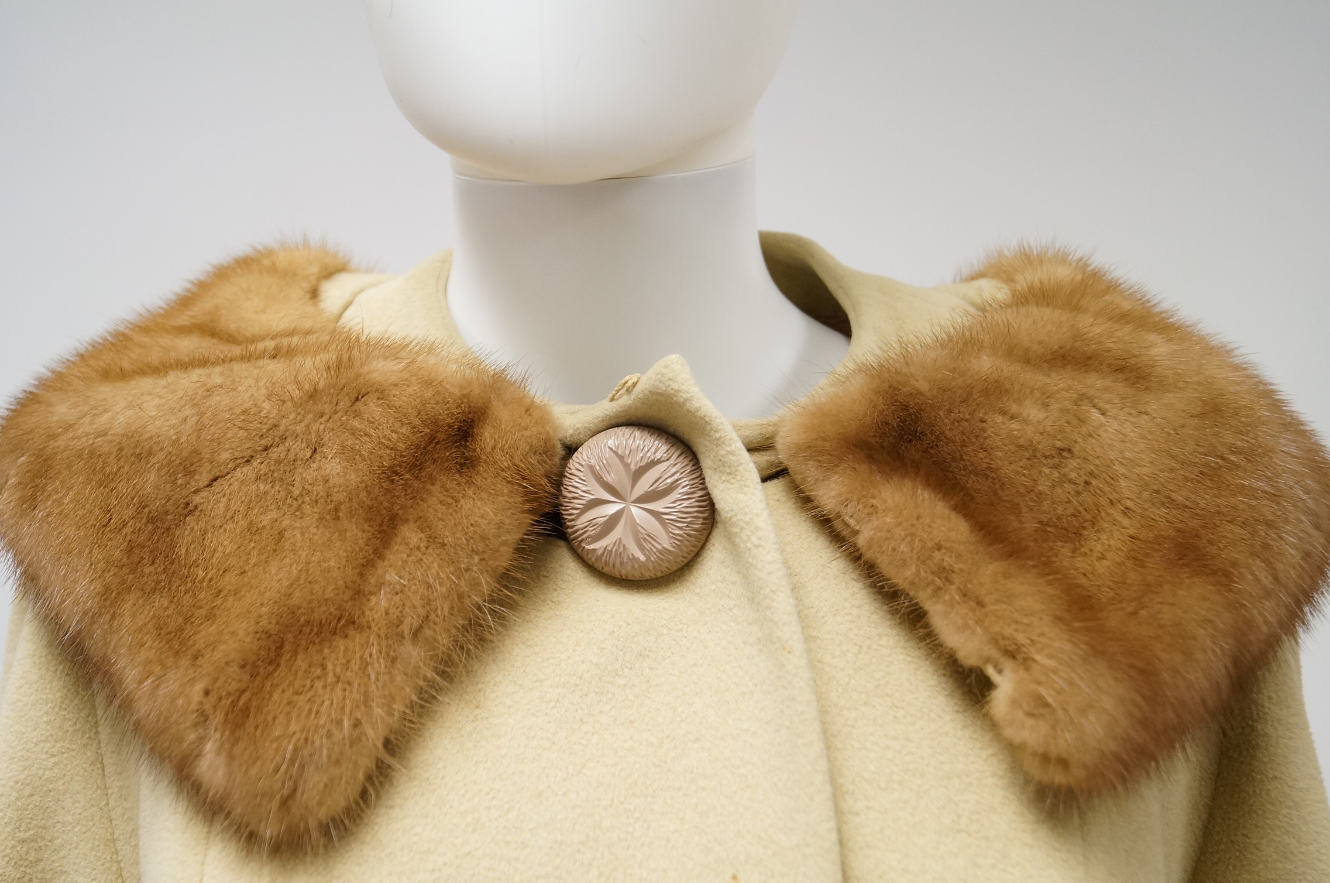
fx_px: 1549
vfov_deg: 31.8
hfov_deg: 46.5
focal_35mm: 42
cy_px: 471
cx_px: 651
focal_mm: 26
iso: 640
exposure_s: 1/60
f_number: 4
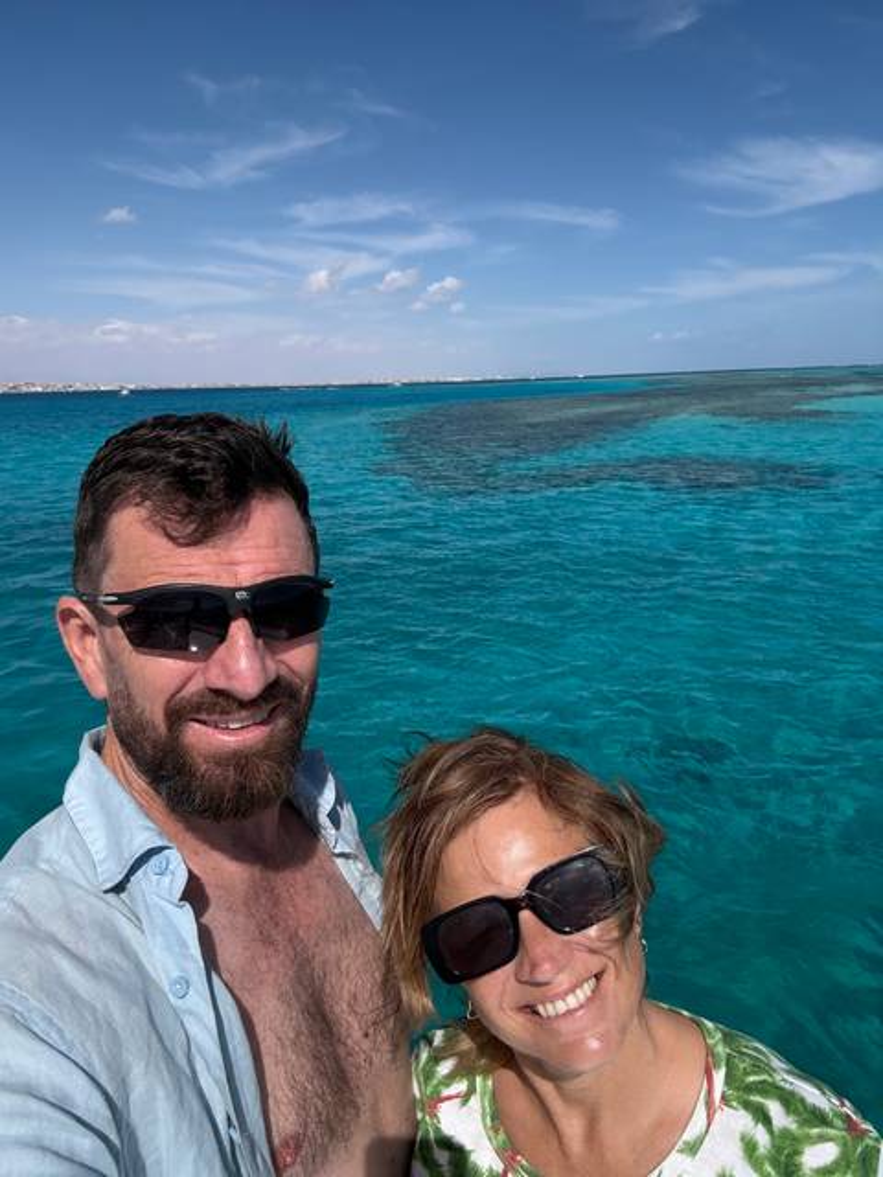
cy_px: 588
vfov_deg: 73.9
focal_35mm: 23
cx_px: 442
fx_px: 782
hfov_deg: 58.9
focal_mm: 2.69
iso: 25
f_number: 1.9
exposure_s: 1/1996
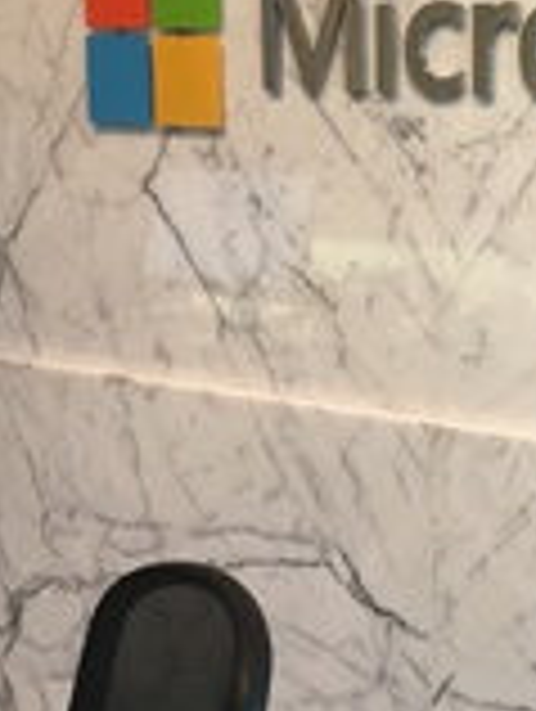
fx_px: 1812
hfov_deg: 16.5
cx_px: 513
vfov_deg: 22.2
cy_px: 369
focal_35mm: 88
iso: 25
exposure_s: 1/15
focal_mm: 4.15
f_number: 2.2
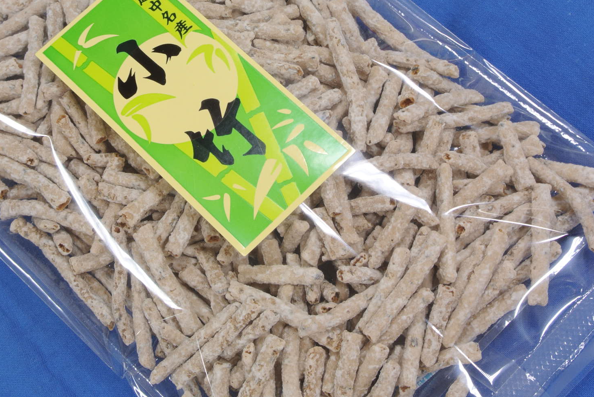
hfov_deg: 25.9
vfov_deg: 17.5
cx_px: 228
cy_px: 170
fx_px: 1289
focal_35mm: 78
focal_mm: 21.9
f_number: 8
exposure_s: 1/8
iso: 100
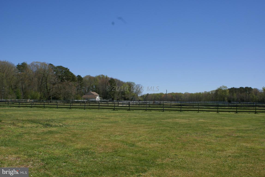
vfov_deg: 34.3
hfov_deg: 49.5
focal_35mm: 39
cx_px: 132
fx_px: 287
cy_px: 88
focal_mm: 26
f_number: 16
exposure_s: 1/125
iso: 100
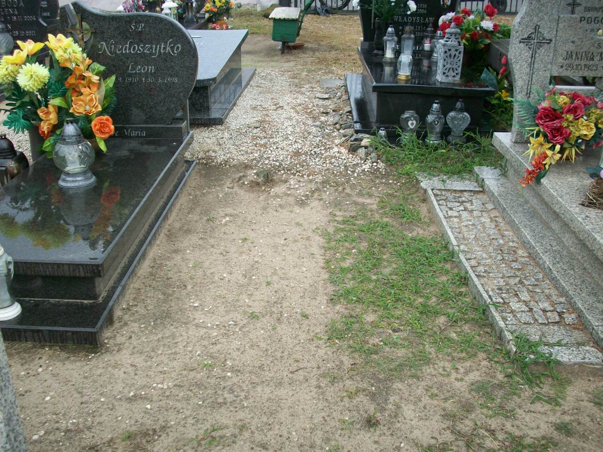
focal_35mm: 37
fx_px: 645
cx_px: 302
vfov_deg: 38.7
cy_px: 226
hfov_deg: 50.1
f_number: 2.8
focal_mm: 6.2
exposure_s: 1/441
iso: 80
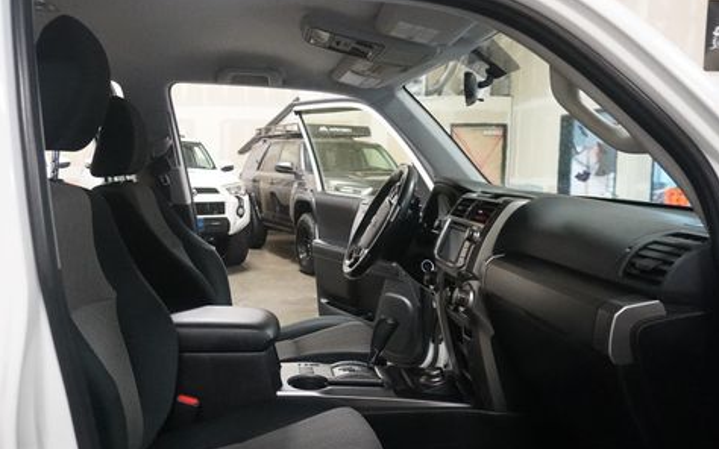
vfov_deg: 38.3
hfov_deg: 58.0
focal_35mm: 33
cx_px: 325
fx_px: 646
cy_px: 243
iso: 6400
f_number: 3.5
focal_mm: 16
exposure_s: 1/160
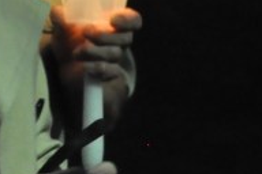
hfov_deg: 2.6
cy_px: -65
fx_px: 5691
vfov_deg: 1.8
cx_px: -124
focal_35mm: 782
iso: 2000
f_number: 5.6
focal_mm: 98
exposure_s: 1/13
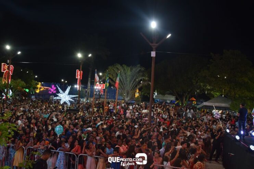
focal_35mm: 32
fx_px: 222
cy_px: 84
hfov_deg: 59.5
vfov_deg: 41.7
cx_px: 127
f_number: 4.5
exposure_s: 1/80
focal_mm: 21
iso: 800
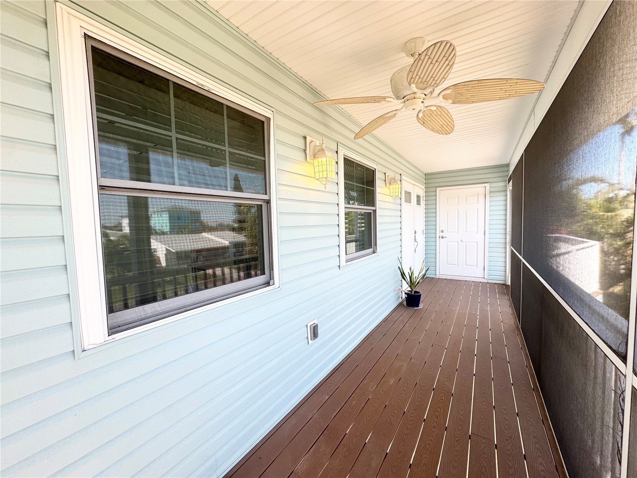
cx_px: 318
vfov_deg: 85.7
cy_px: 239
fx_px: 258
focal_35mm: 14
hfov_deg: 102.1
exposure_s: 1/127
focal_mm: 2.22
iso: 40
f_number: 2.2
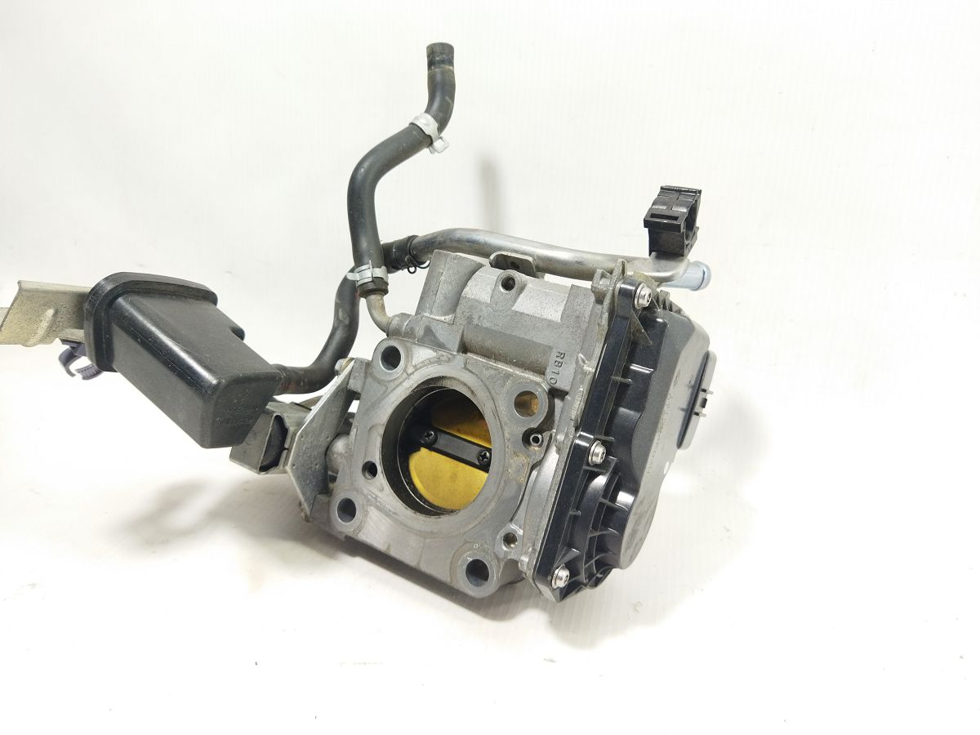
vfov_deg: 51.4
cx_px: 490
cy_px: 368
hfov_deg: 65.3
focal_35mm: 27
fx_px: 764
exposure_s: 1/50
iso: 119
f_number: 1.79
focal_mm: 4.71
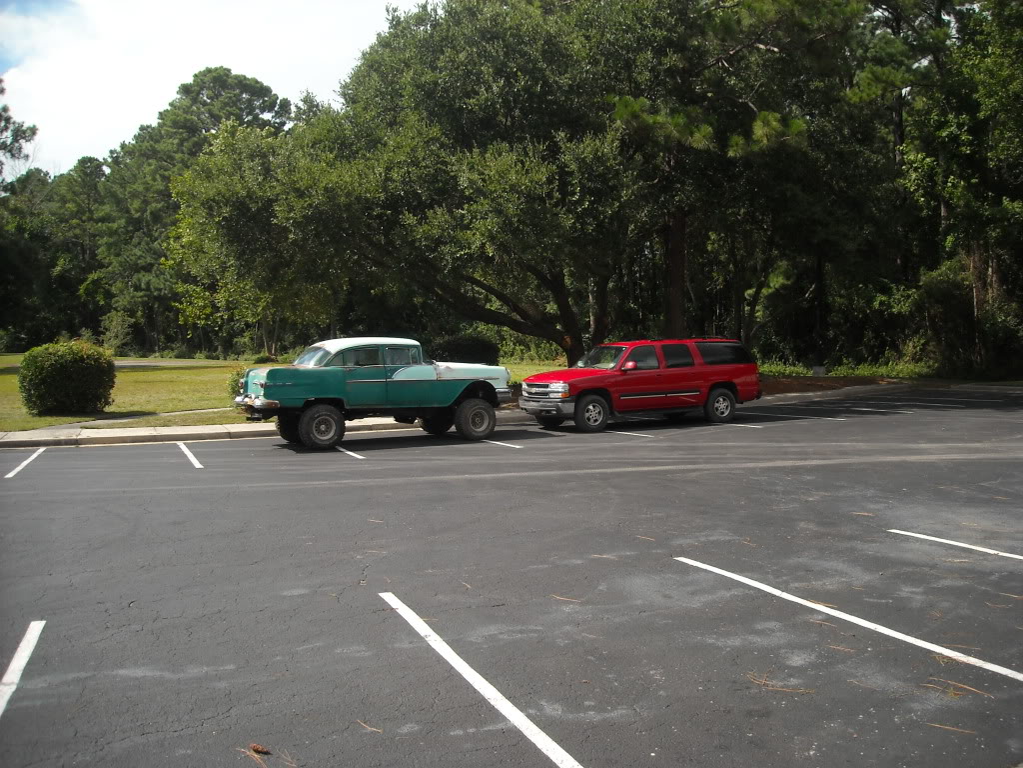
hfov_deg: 52.6
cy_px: 384
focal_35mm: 35
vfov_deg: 40.7
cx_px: 512
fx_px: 1034
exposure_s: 1/184
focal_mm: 5.7
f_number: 5.6
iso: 64
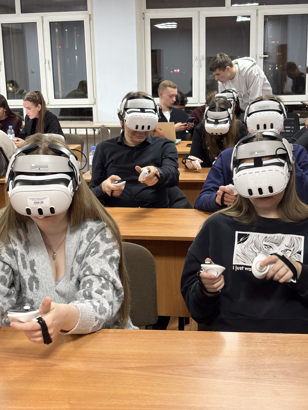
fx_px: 617
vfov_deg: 36.8
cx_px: 154
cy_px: 205
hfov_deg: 28.0
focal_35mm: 52
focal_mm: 5.96
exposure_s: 1/40
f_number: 1.6
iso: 200
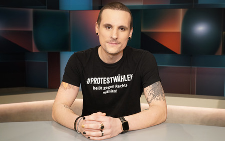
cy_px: 69
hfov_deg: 50.4
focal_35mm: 39
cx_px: 113
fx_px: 239
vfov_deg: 32.8
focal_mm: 38
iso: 2000
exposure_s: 1/160
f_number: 5
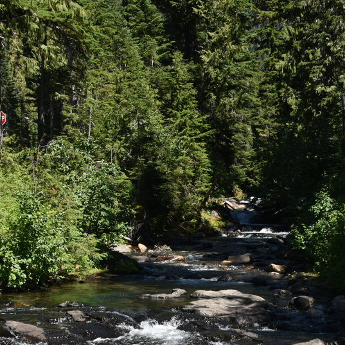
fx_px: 868
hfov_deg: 22.4
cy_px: 361
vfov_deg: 21.5
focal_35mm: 77
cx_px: 217
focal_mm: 38
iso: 100
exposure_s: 1/250
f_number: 8
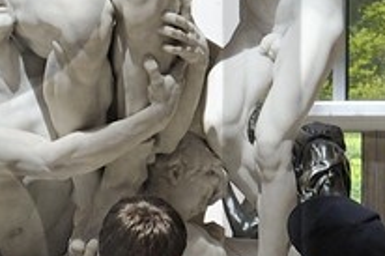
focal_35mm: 543
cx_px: 176
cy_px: 138
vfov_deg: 2.5
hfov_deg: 3.8
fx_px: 5802
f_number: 9
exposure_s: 1/80
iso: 400
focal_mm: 70
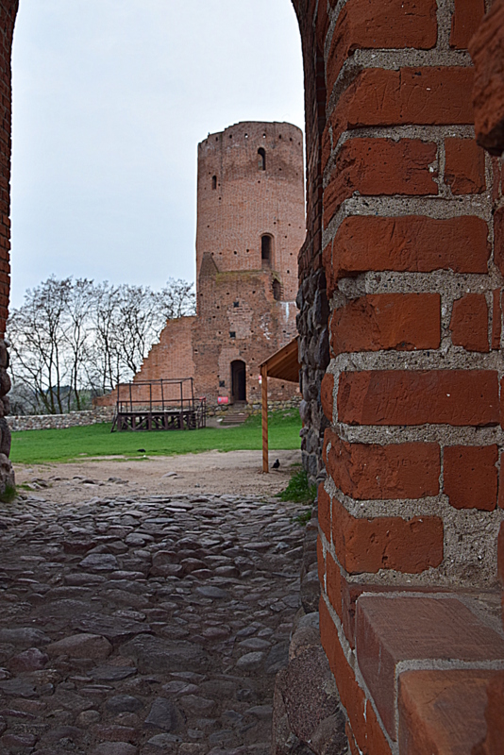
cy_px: 378
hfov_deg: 34.2
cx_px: 252
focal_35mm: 39
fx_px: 818
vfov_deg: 49.5
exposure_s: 1/100
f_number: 9
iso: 400
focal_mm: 26
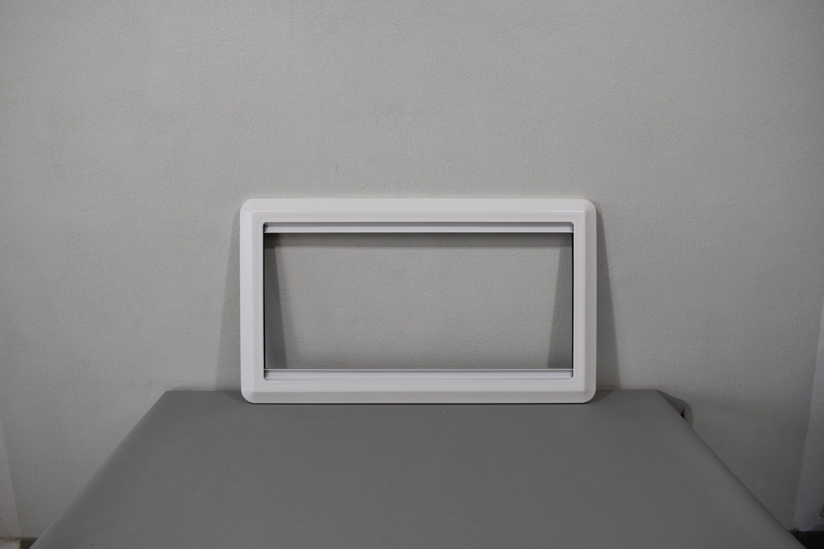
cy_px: 274
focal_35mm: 30
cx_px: 412
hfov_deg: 61.9
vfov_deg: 43.6
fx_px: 687
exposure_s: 1/125
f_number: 5.6
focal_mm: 20
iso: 200
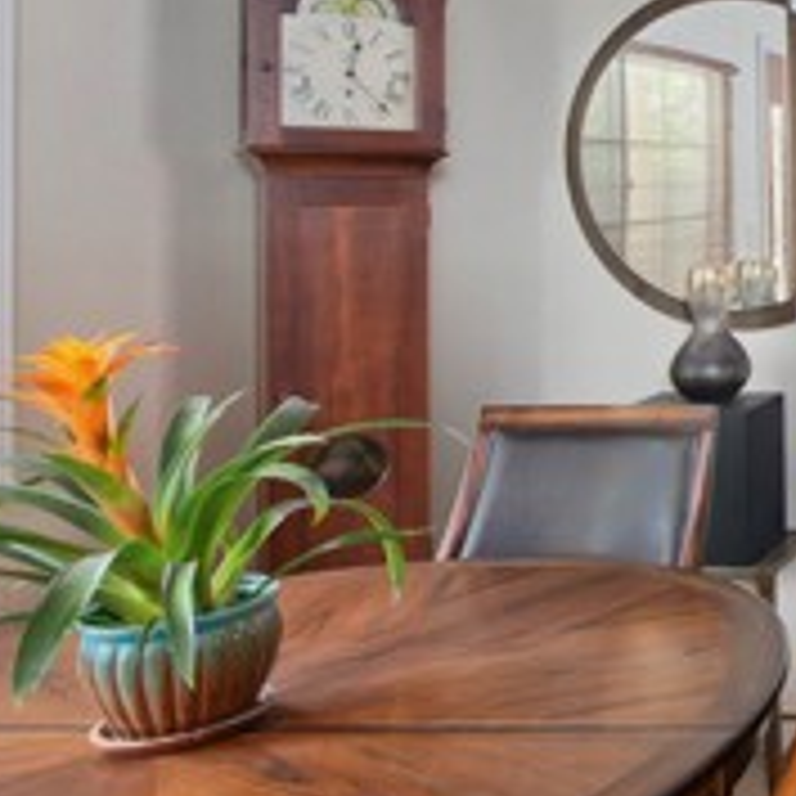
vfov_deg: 37.7
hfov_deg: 26.7
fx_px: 1119
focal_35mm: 43
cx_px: 1223
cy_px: 155
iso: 400
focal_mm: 14
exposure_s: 1/60
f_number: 5.6
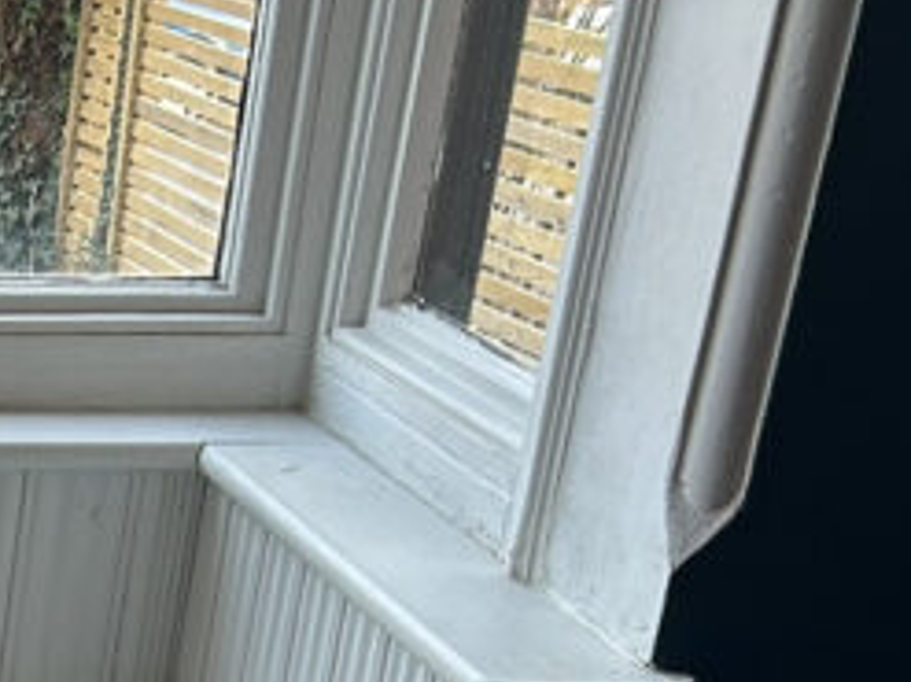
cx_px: -723
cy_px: 1006
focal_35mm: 108
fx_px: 2841
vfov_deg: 13.0
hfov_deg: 15.6
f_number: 1.5
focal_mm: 5.7
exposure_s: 1/100
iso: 80
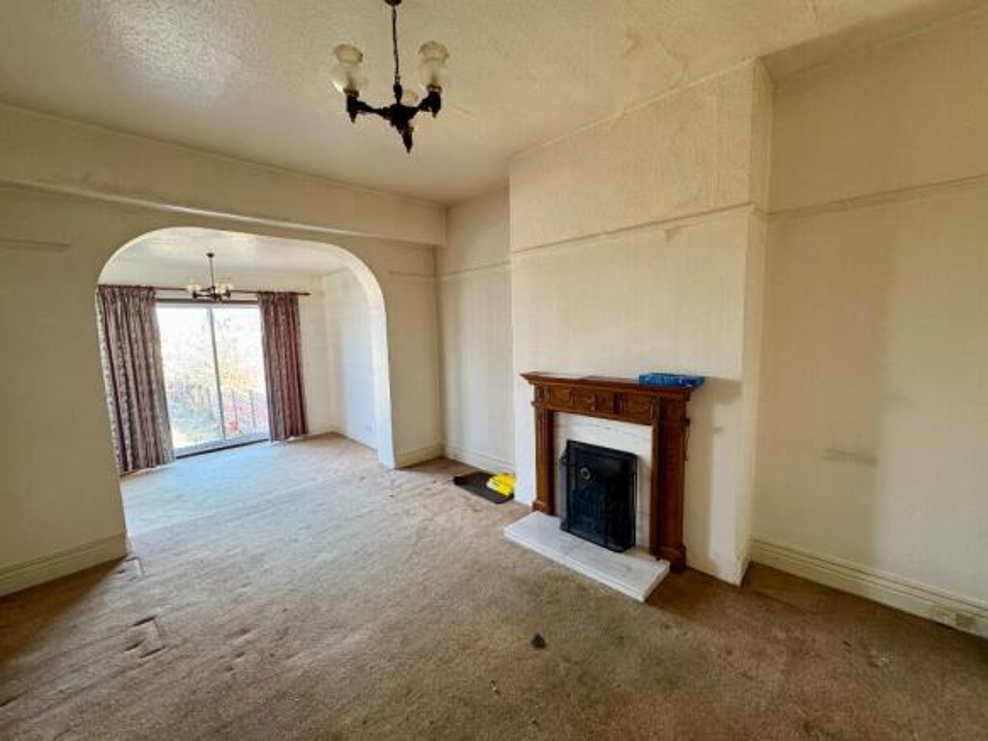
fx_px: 400
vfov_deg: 85.7
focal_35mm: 14
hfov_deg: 102.1
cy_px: 370
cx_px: 494
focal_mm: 2.22
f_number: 2.2
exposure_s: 1/99
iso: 250
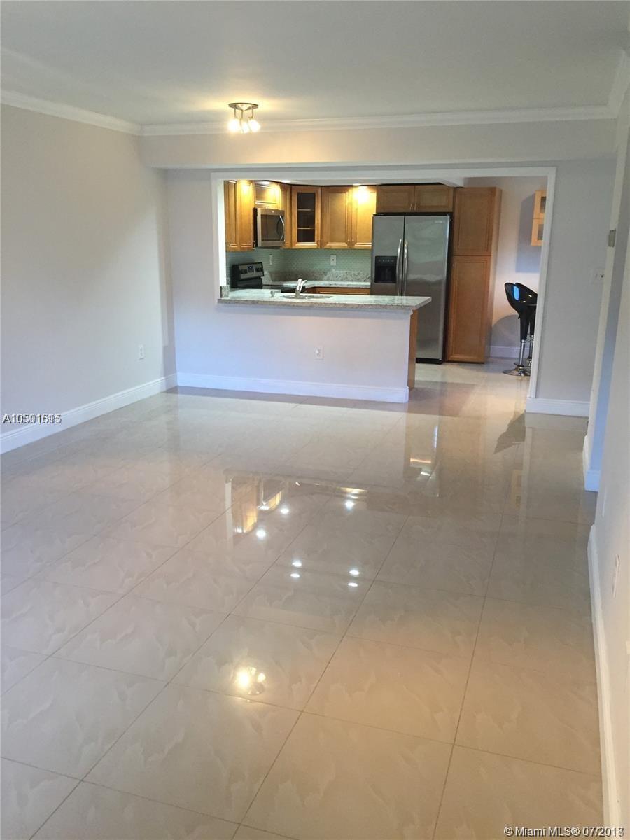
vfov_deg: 61.7
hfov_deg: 48.2
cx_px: 315
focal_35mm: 29
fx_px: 704
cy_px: 420
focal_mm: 4.15
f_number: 2.2
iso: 125
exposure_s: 1/30
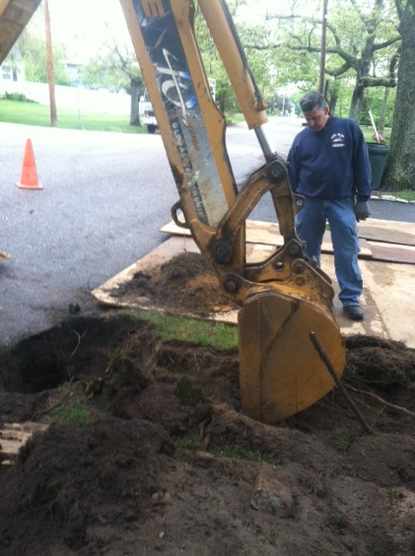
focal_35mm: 35
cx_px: 208
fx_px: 561
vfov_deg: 52.7
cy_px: 278
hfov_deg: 40.6
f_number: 2.8
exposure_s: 1/120
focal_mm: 3.85
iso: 100
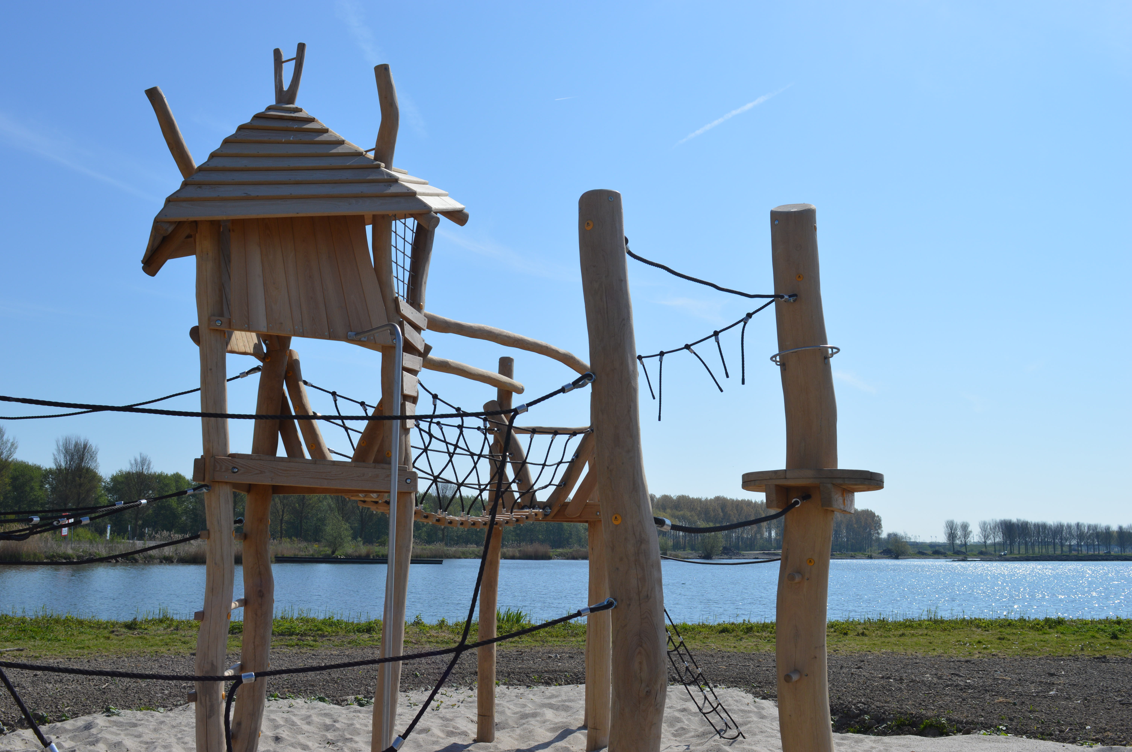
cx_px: 566
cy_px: 376
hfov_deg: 57.3
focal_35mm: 33
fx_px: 1037
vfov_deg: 39.9
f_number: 9
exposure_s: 1/320
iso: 100
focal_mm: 22
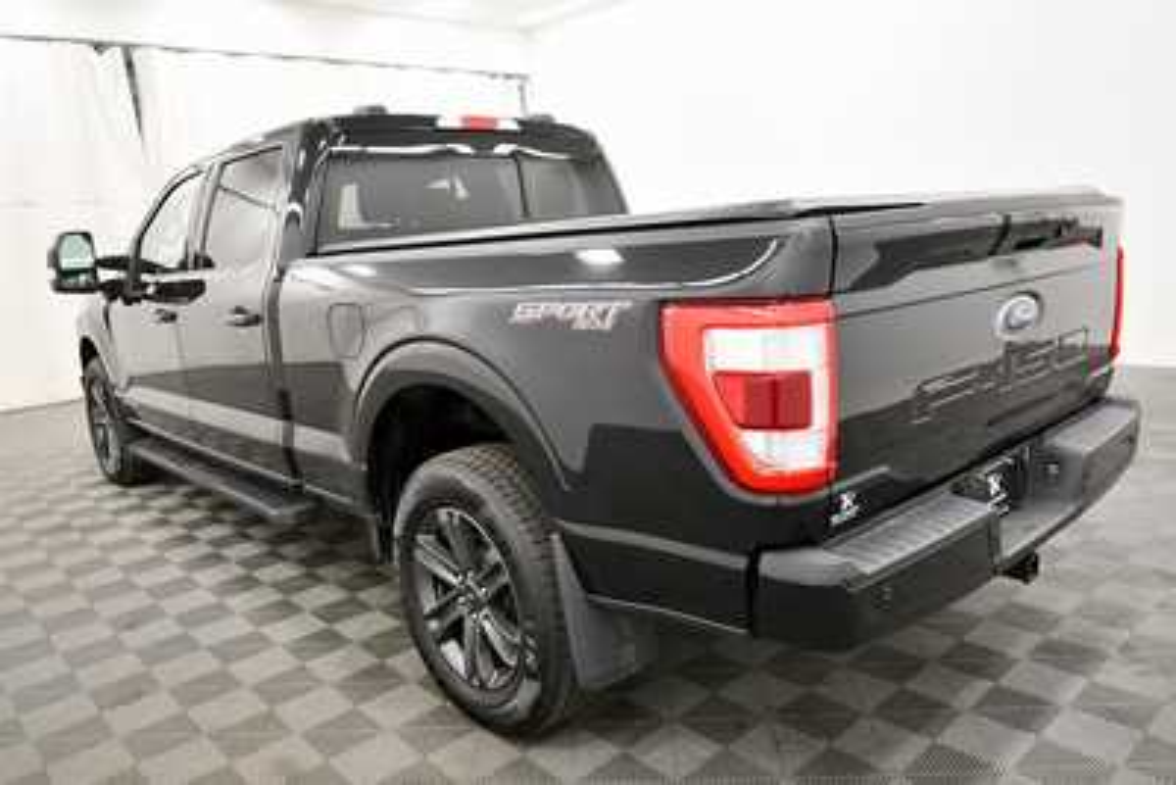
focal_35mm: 27
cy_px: 392
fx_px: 882
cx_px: 588
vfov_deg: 48.0
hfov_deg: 67.4
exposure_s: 1/125
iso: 2000
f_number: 5.3
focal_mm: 18
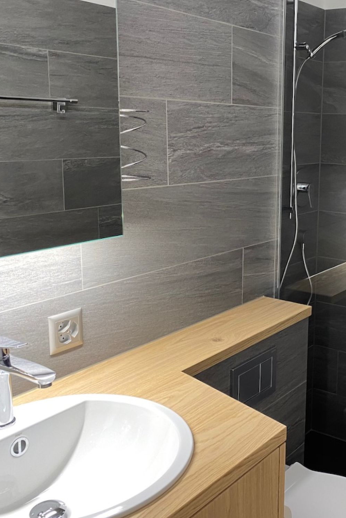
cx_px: 286
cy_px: 255
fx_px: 533
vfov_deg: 51.9
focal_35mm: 37
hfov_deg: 34.6
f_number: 1.8
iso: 160
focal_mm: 4.25
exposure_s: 1/50
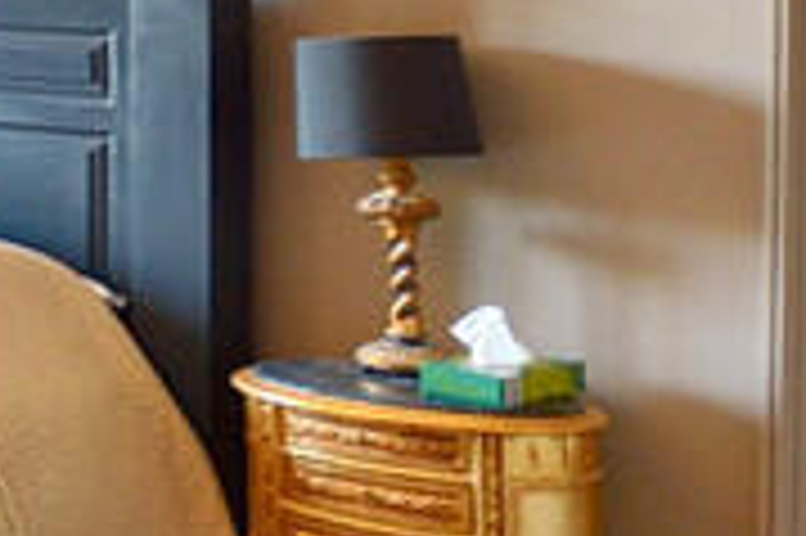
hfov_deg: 16.3
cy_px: 579
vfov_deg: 15.5
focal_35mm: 86
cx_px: -928
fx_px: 1924
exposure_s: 1/30
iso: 200
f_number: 3.5
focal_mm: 10
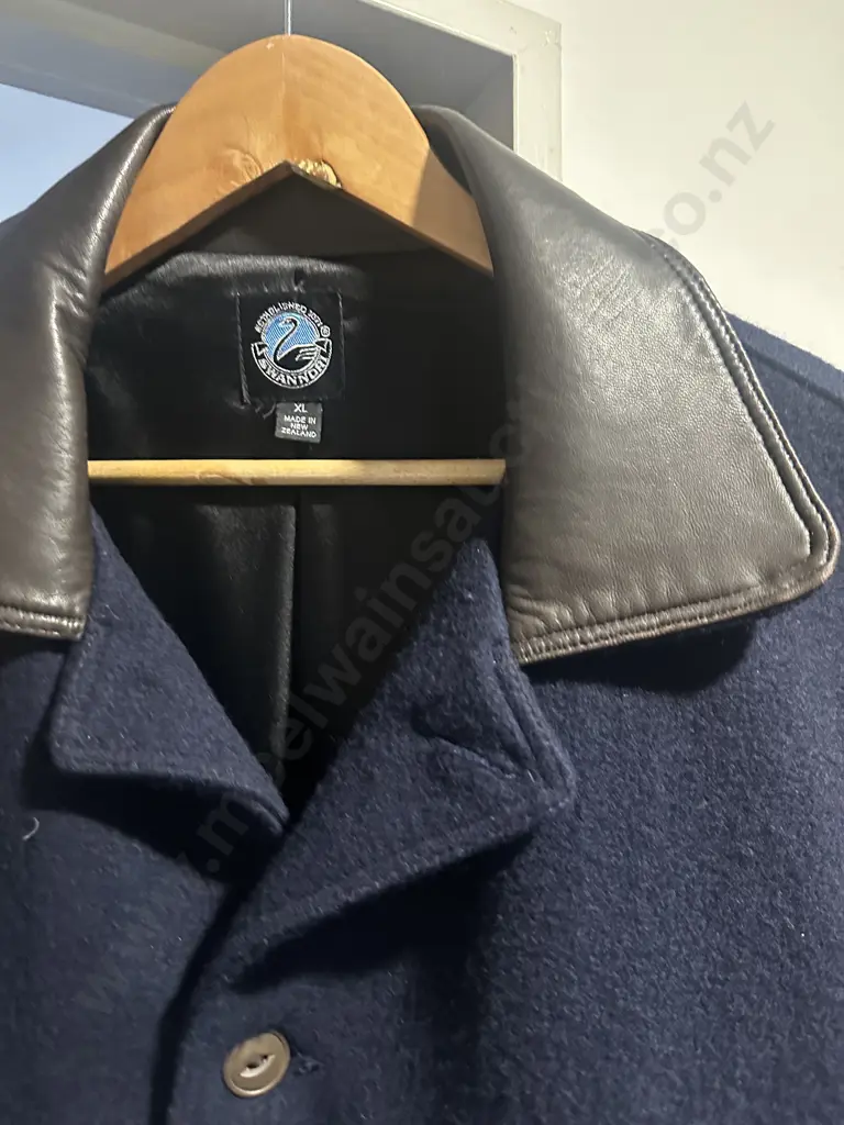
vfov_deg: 71.6
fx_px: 780
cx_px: 422
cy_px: 562
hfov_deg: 56.8
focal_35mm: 24
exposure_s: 1/33
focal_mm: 6.86
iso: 1000
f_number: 1.78
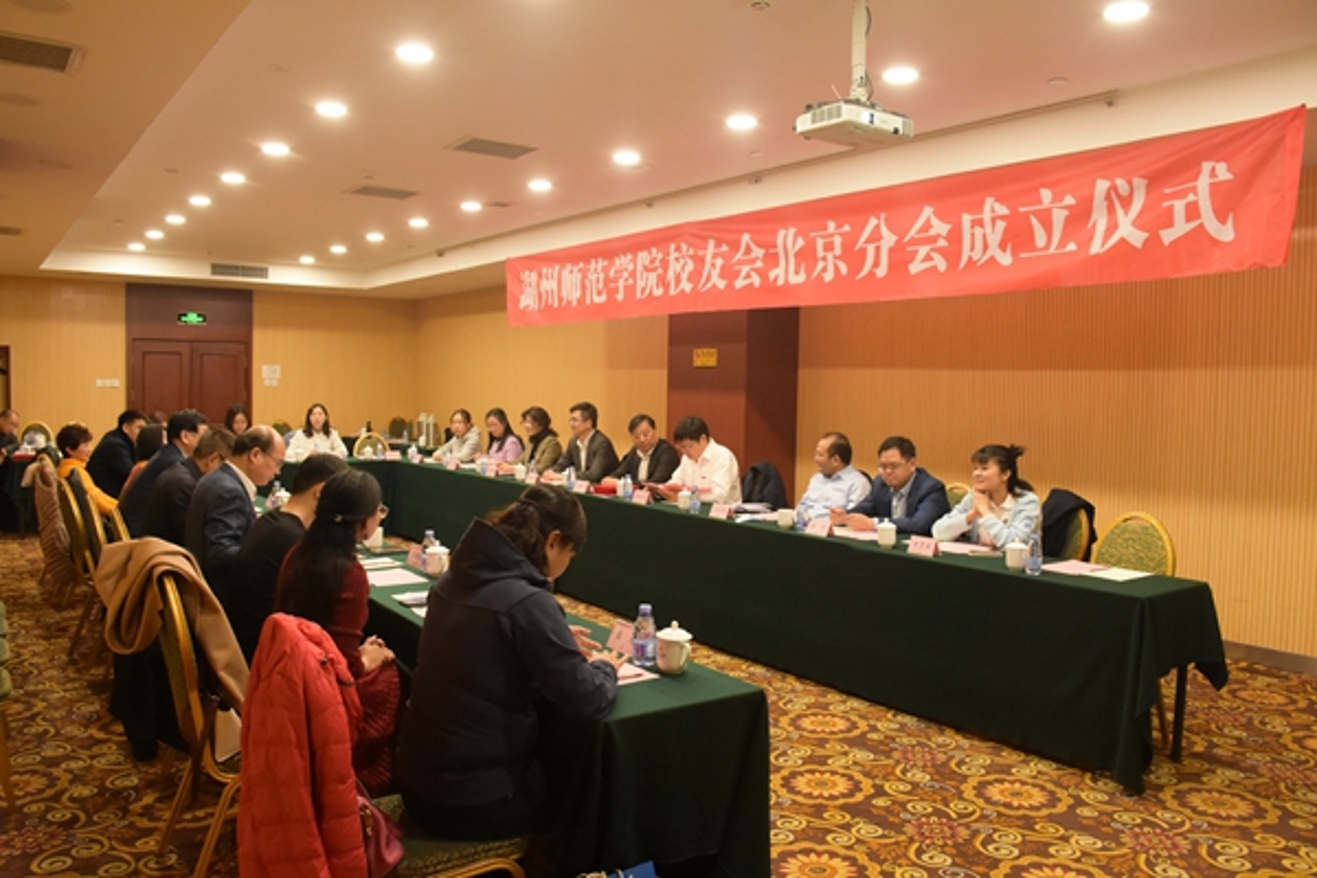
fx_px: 988
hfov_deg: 67.4
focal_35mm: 27
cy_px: 439
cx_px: 658
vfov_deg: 47.9
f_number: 5.6
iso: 4000
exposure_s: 1/125
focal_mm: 18
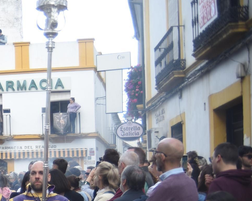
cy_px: 195
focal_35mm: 73
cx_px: -77
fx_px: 544
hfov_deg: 23.1
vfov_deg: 20.4
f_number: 3.5
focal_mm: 29
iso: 100
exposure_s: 1/100
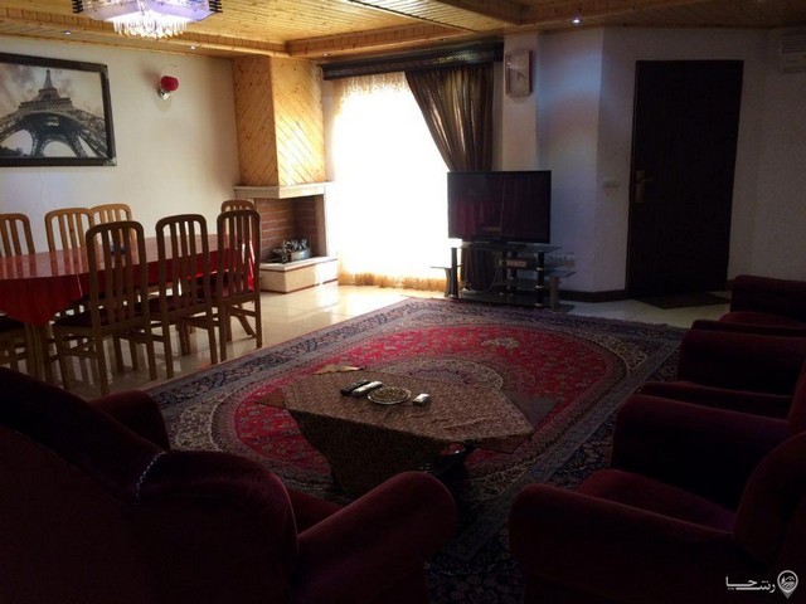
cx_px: 403
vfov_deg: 48.2
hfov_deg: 61.7
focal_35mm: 29
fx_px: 675
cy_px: 302
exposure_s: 1/30
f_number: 2.2
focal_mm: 4.15
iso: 64
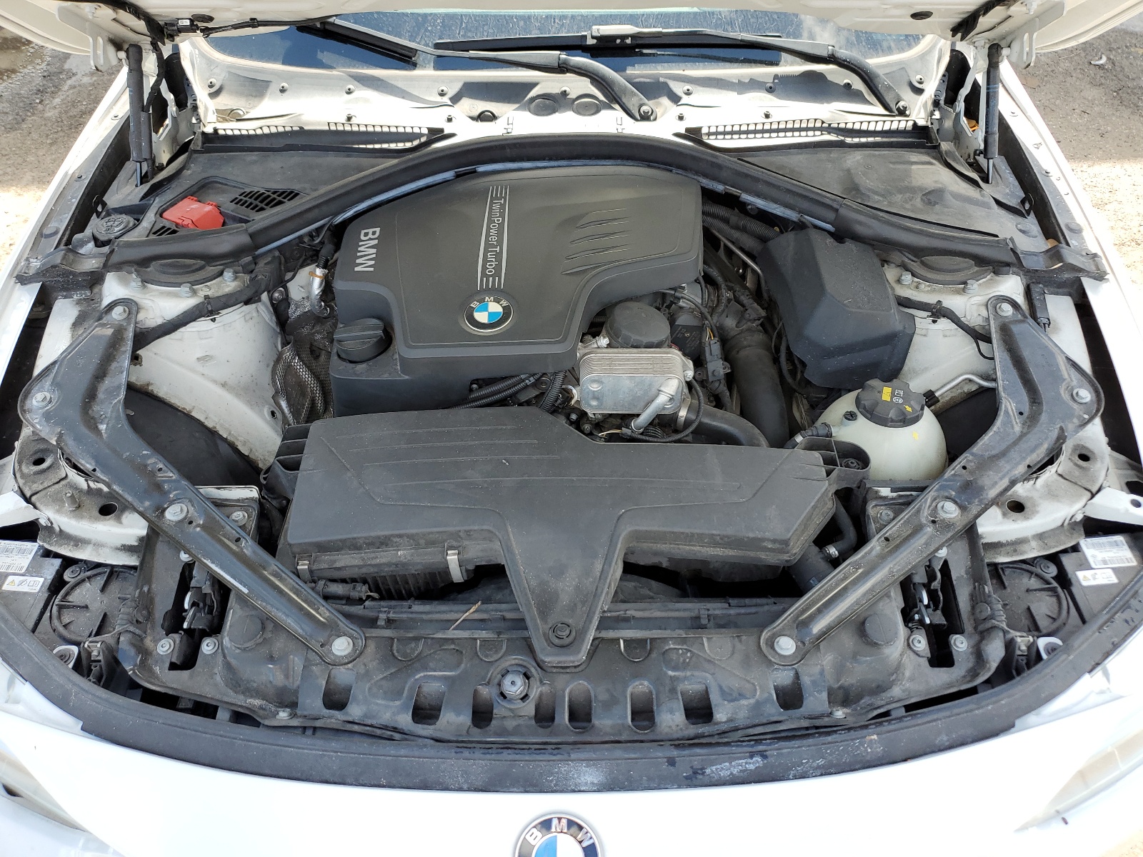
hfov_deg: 67.3
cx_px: 572
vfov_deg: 53.1
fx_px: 859
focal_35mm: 26
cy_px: 428
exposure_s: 1/385
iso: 50
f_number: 1.5
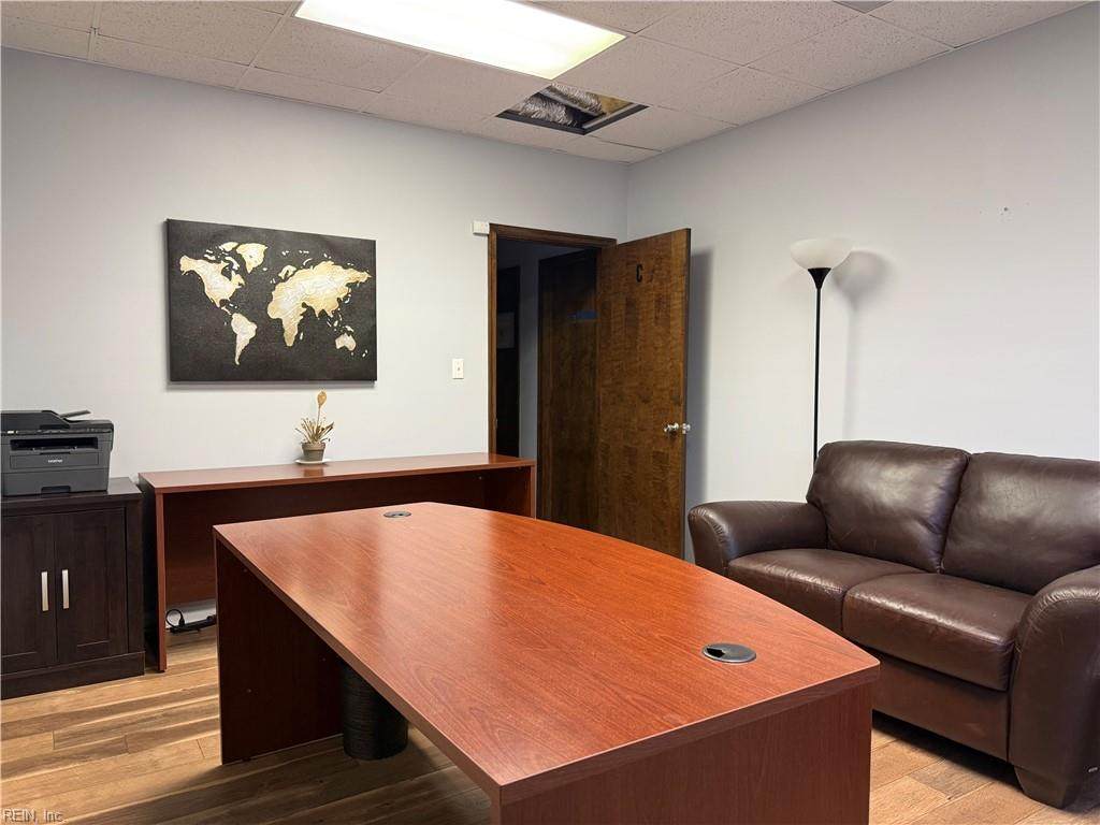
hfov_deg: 71.6
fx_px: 763
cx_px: 550
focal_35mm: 24
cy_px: 412
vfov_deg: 56.8
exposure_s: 1/60
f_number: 1.78
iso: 250
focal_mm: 6.76
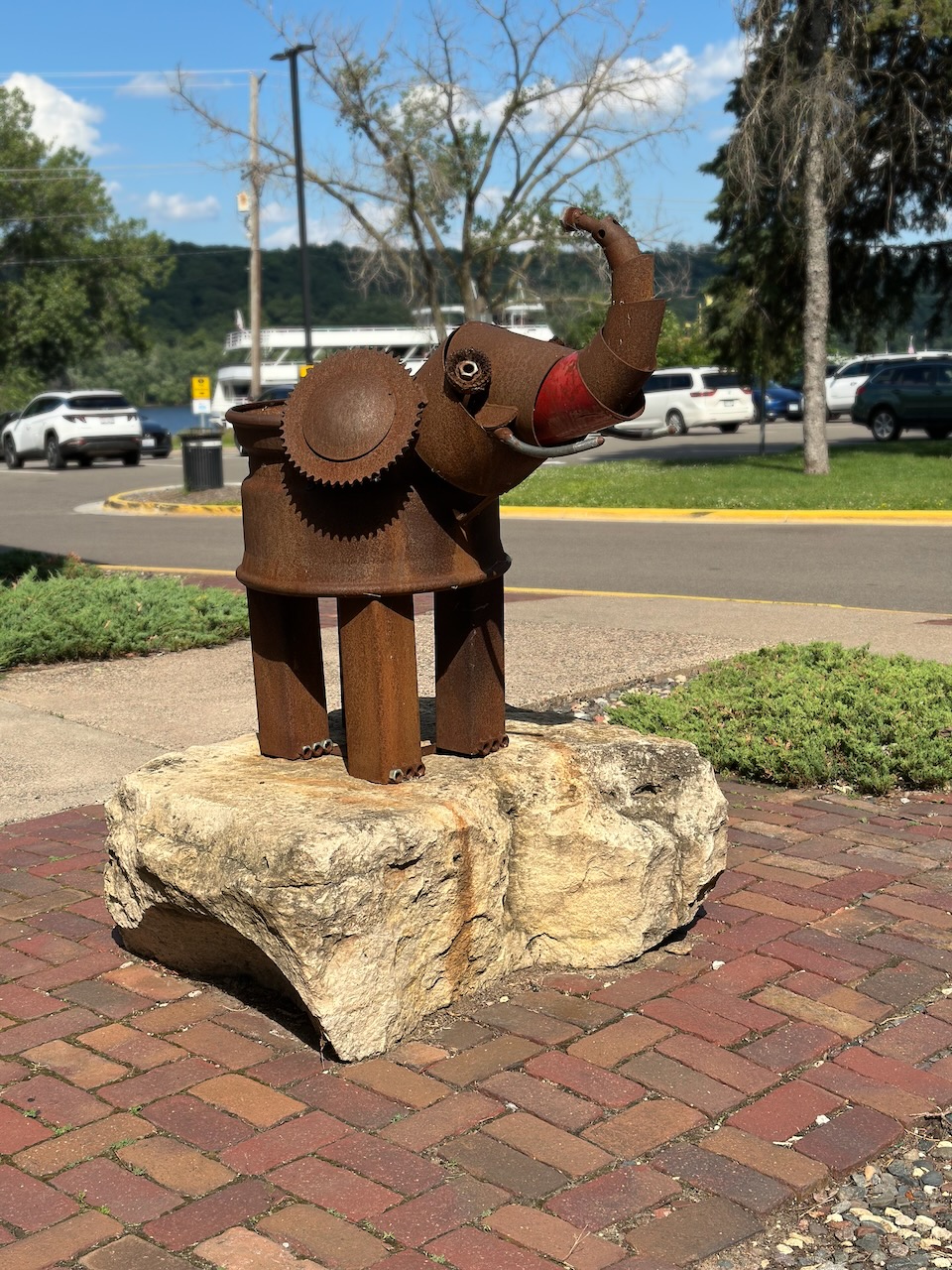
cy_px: 635
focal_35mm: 48
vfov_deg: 39.7
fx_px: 1760
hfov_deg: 30.3
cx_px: 476
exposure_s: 1/4016
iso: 100
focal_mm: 6.86
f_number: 1.78
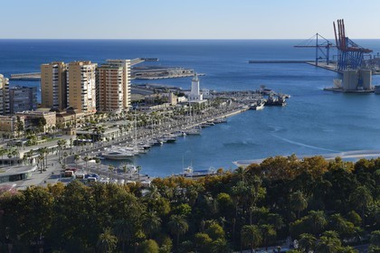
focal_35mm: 70
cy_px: 126
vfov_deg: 19.5
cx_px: 190
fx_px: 739
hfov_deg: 28.8
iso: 200
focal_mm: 70
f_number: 11
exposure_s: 1/250
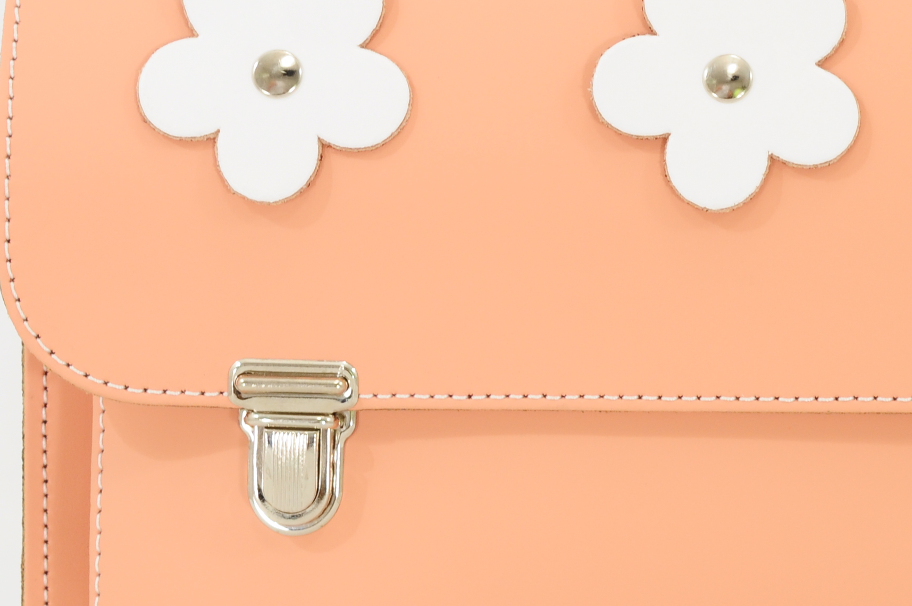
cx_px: 806
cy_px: 293
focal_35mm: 180
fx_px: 4554
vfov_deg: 7.6
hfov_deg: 11.4
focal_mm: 48
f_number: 9
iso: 200
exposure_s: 1/25
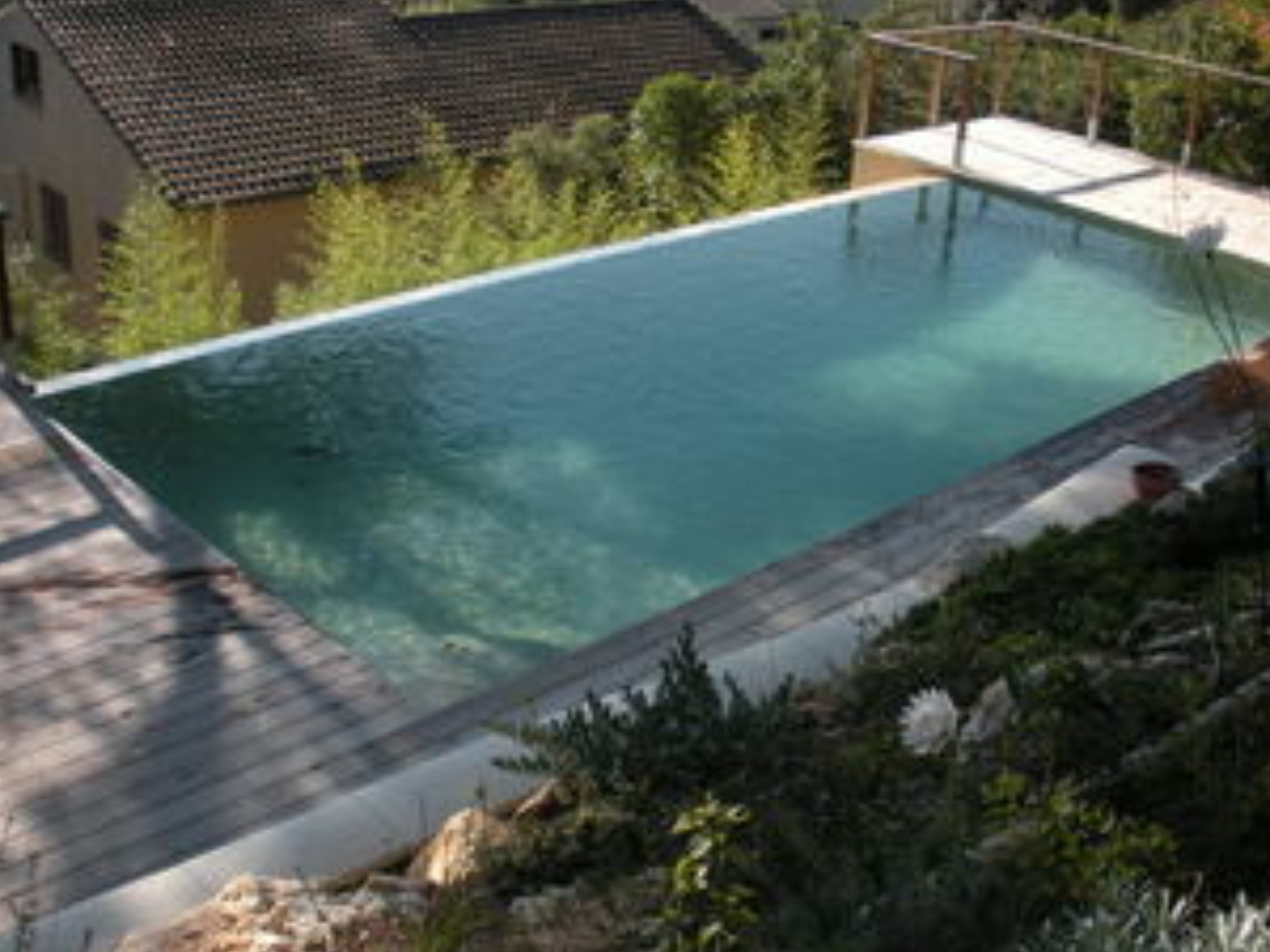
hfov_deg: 44.8
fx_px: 1541
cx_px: 660
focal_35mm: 42
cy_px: 423
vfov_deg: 34.3
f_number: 3.5
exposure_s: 1/393
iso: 64
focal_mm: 6.3
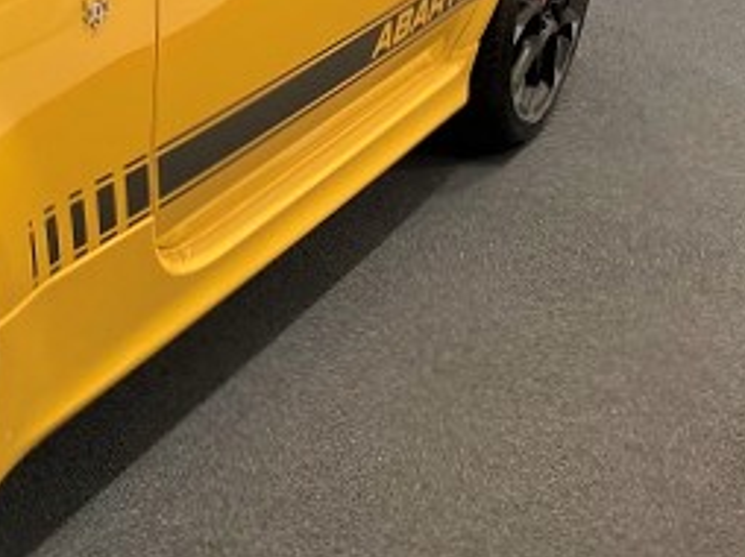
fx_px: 1871
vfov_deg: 16.7
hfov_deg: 20.0
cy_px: 44
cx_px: -314
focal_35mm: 87
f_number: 1.8
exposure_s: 1/120
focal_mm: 3.99
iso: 64
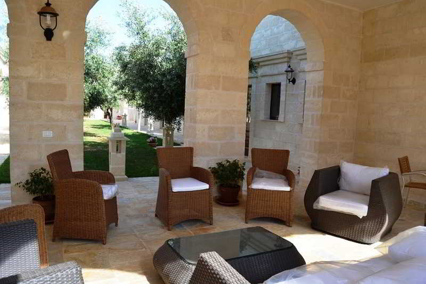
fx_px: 319
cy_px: 142
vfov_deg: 47.9
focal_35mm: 27
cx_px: 213
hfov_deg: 67.4
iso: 100
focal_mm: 18
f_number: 6.3
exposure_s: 1/160
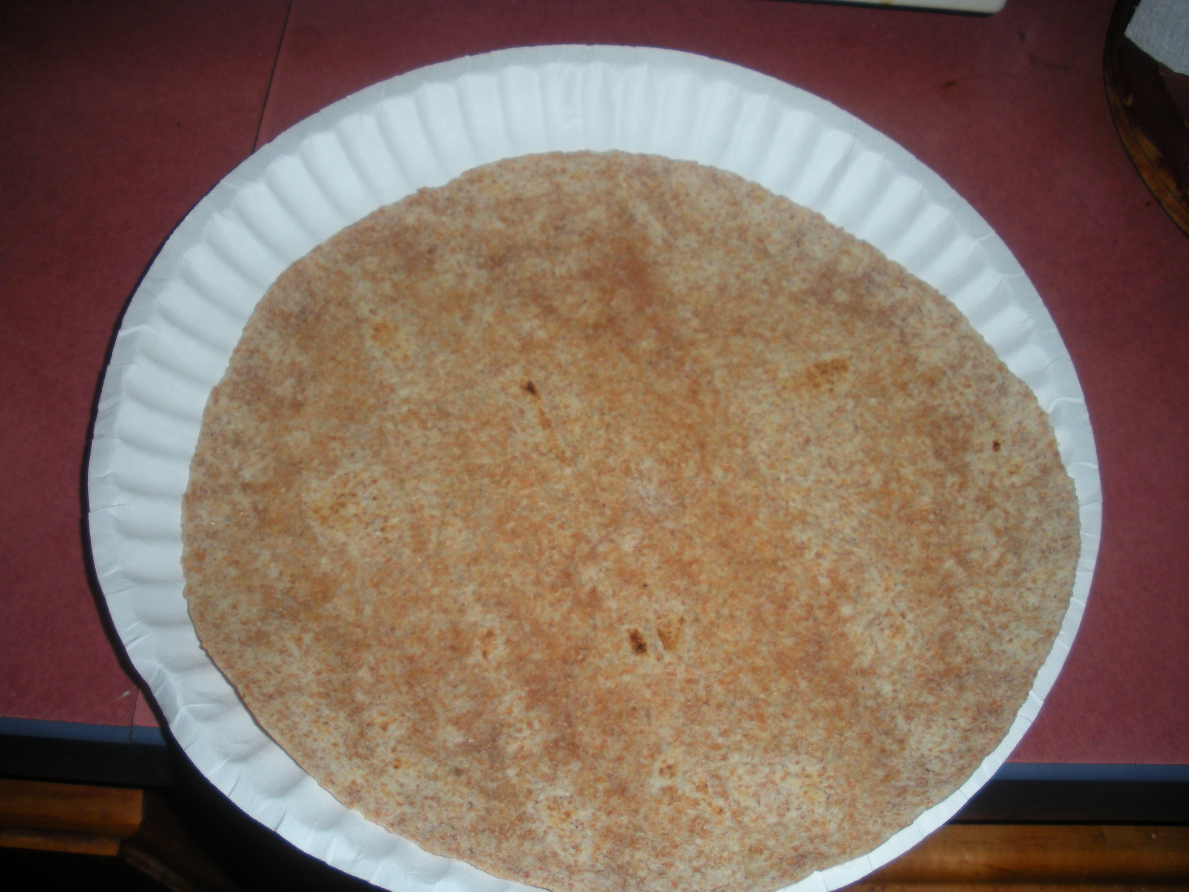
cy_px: 446
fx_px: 1237
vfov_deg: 39.7
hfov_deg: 51.4
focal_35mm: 36
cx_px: 594
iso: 64
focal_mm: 6.3
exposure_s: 1/60
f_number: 3.5
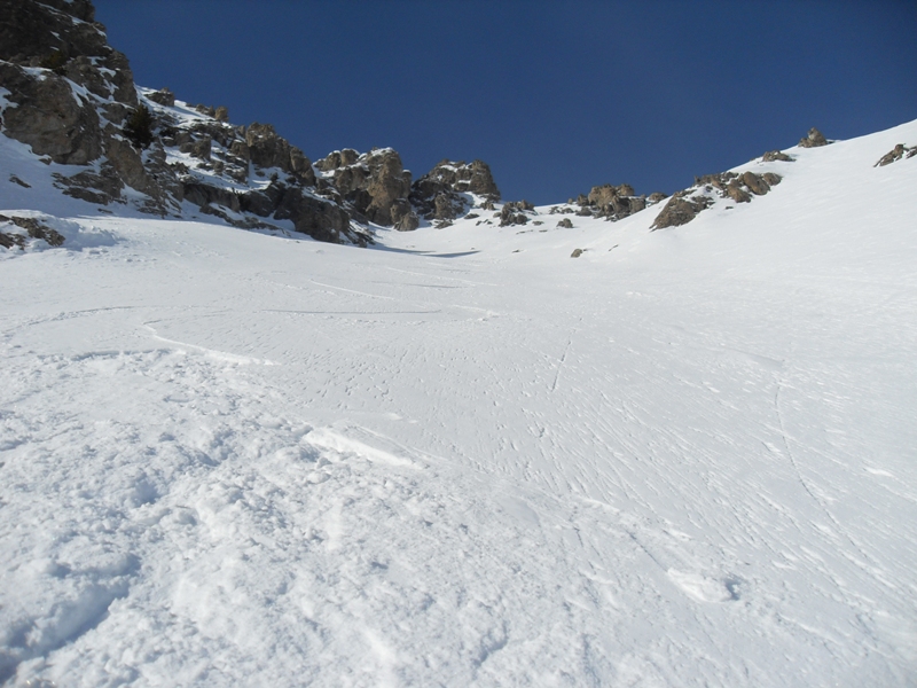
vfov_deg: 40.7
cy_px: 344
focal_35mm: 35
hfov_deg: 52.6
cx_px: 458
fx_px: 927
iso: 80
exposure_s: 1/750
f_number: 7
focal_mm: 6.3
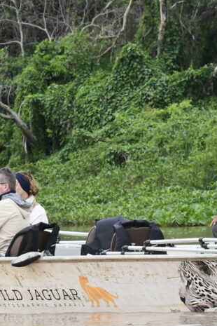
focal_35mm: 727
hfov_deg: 1.9
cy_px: 179
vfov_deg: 2.8
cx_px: 78
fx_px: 6573
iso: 5600
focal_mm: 220
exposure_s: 1/400
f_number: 14
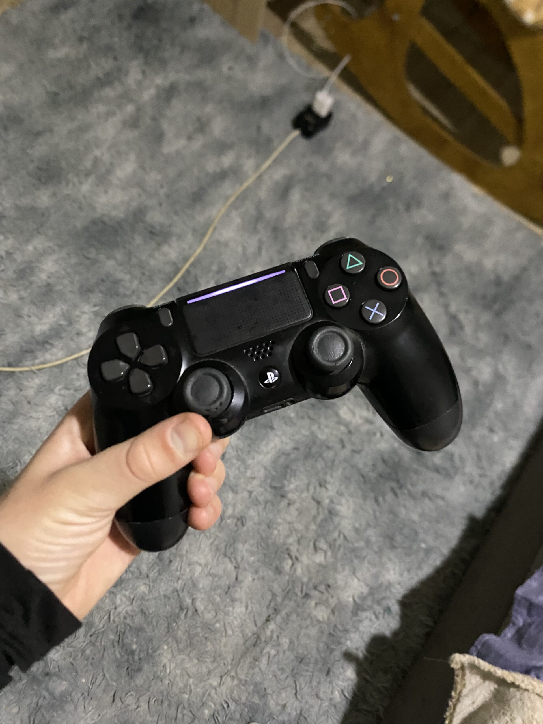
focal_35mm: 26
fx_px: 544
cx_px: 272
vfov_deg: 67.3
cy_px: 362
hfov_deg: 53.1
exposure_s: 1/30
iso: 1000
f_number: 1.8
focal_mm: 4.25
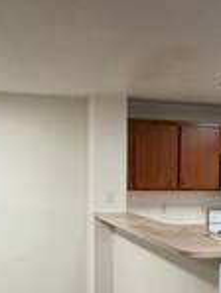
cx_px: 166
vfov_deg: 31.1
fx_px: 510
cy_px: 246
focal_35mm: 60
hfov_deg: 24.2
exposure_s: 1/60
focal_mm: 2.22
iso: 250
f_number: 2.2
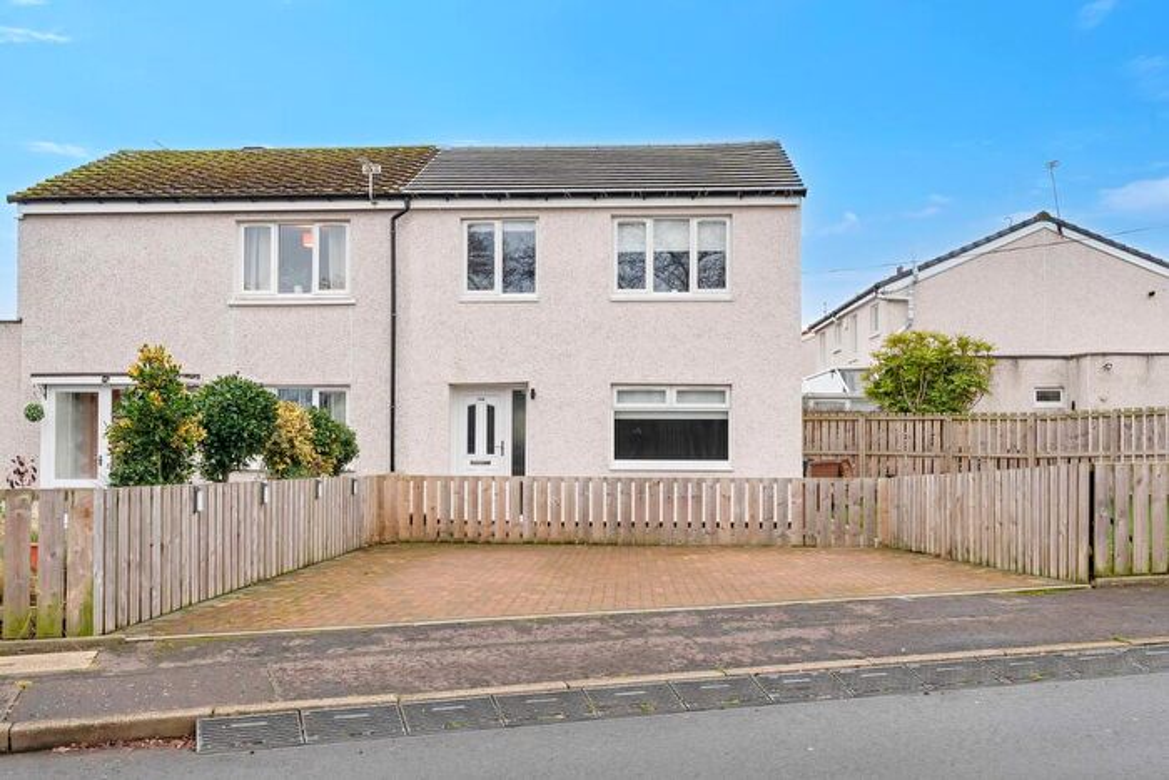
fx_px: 1169
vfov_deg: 36.9
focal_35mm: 36
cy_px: 390
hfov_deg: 53.1
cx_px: 584
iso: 200
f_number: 7.1
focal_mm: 24
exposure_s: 1/25
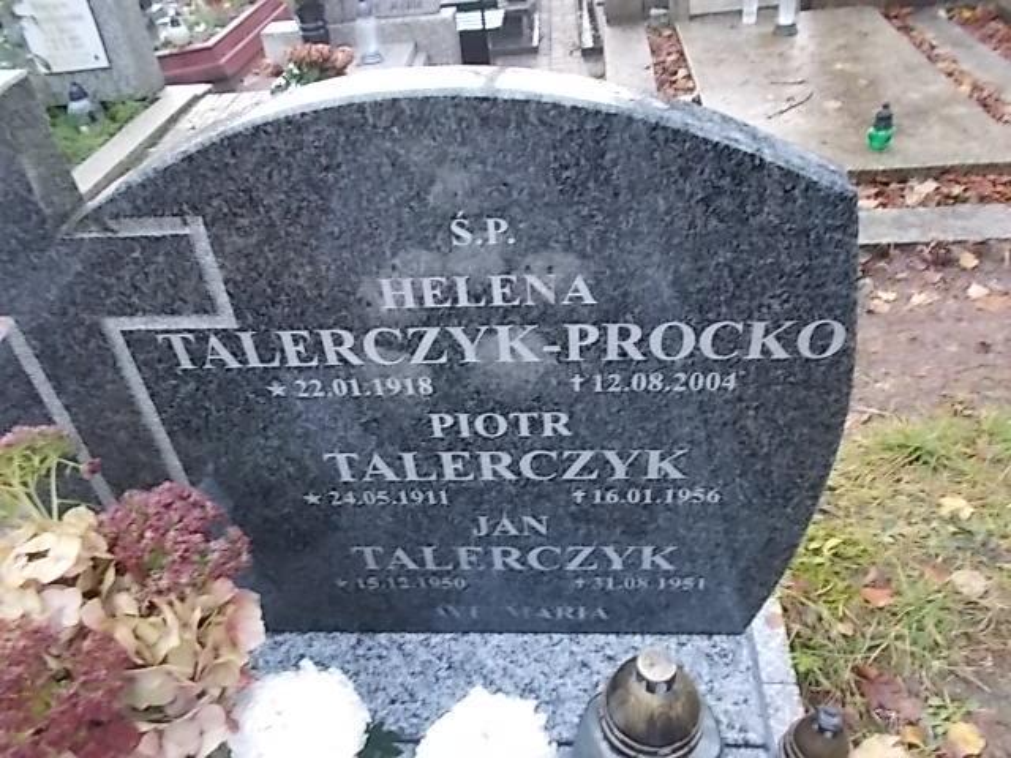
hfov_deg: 60.0
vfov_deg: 46.8
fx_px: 876
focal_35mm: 30
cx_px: 506
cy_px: 379
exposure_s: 1/20
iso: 200
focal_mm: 5.3
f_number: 3.4
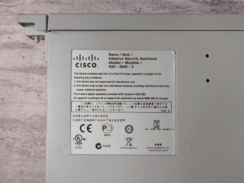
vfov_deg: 53.1
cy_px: 92
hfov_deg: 67.3
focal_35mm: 26
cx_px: 122
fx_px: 183
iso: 50
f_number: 1.8
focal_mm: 4.36
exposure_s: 1/120
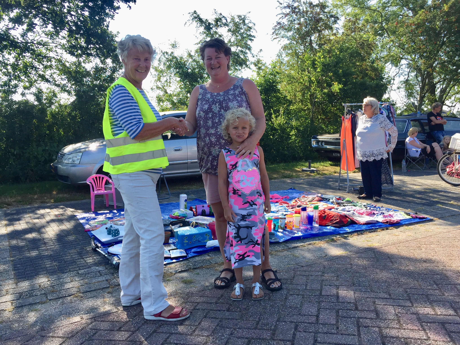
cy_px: 172
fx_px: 385
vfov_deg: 48.2
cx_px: 230
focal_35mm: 29
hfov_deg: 61.7
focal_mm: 4.15
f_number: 2.2
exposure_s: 1/648
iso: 32
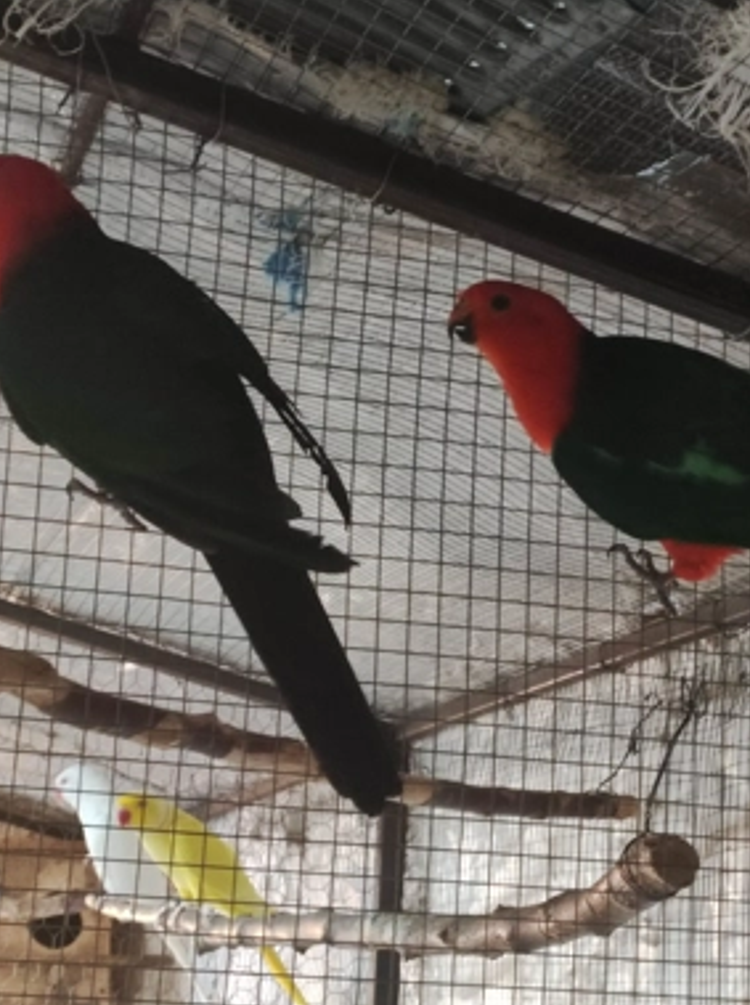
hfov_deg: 71.4
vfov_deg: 87.8
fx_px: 521
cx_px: 355
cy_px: 497
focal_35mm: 18
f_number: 1.79
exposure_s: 1/33
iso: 1183
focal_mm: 4.74
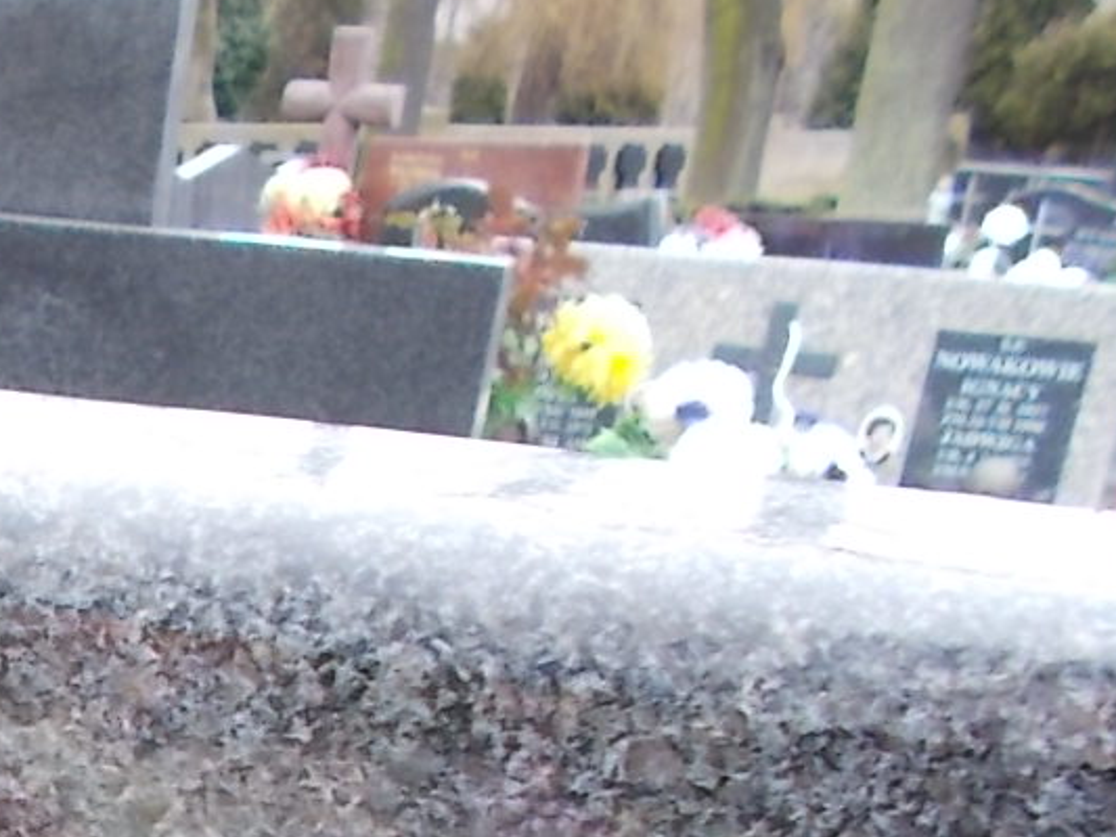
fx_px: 2515
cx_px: -400
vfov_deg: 17.2
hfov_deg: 22.0
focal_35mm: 78
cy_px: 1222
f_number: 3.2
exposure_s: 1/25
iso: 80
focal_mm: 4.6
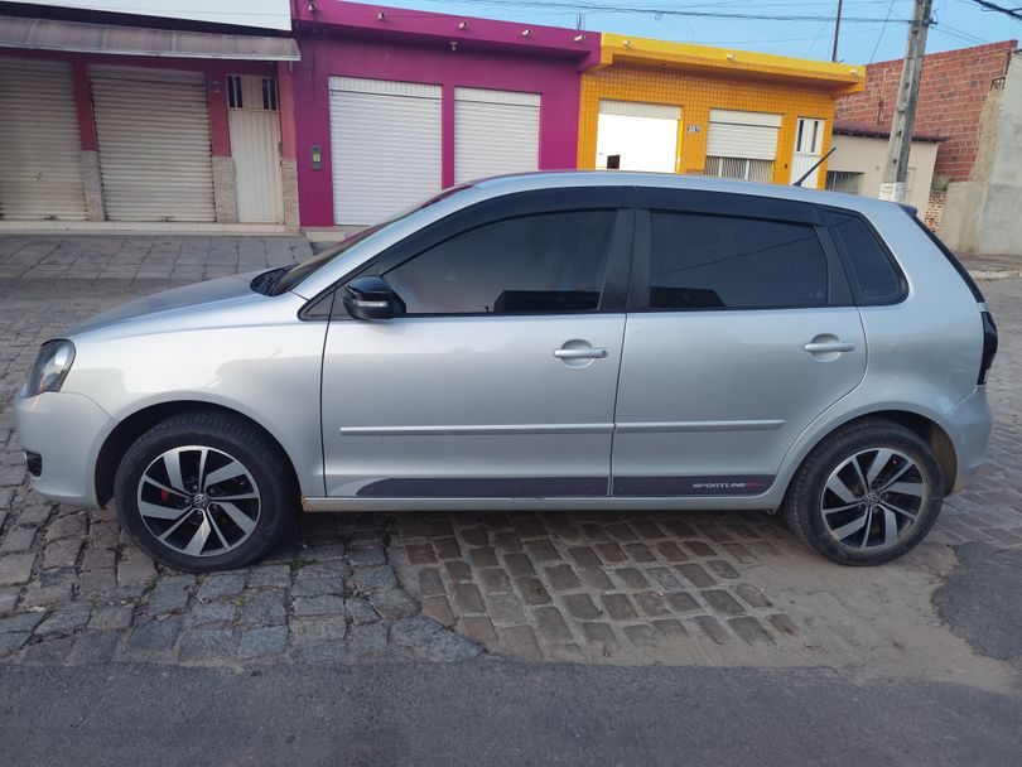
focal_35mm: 23
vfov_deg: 58.9
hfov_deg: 73.9
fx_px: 679
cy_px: 384
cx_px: 511
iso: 1000
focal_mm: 6.19
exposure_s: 1/60
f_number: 1.65
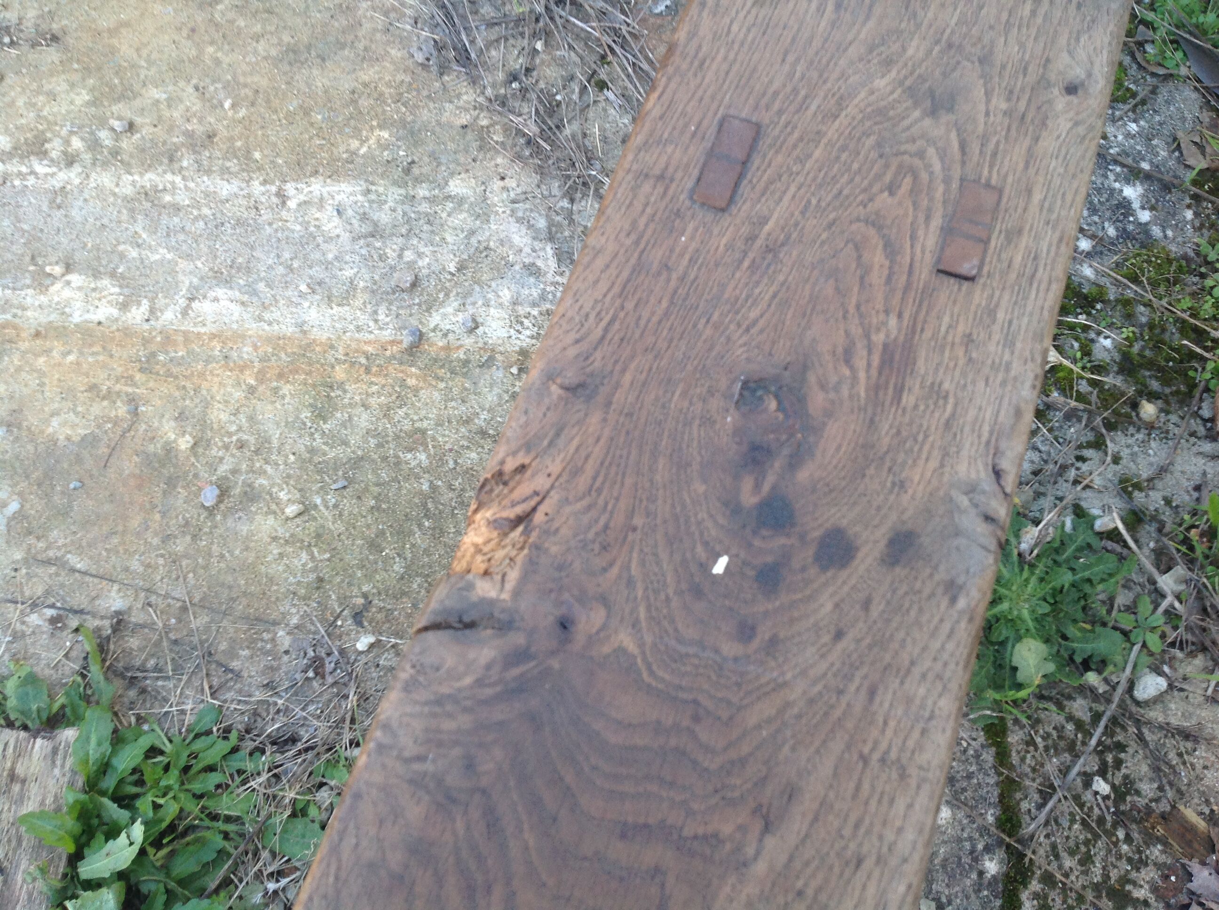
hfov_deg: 52.7
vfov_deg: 40.6
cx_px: 610
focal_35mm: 35
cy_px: 455
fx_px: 1231
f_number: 2.4
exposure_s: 1/120
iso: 80
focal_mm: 4.28
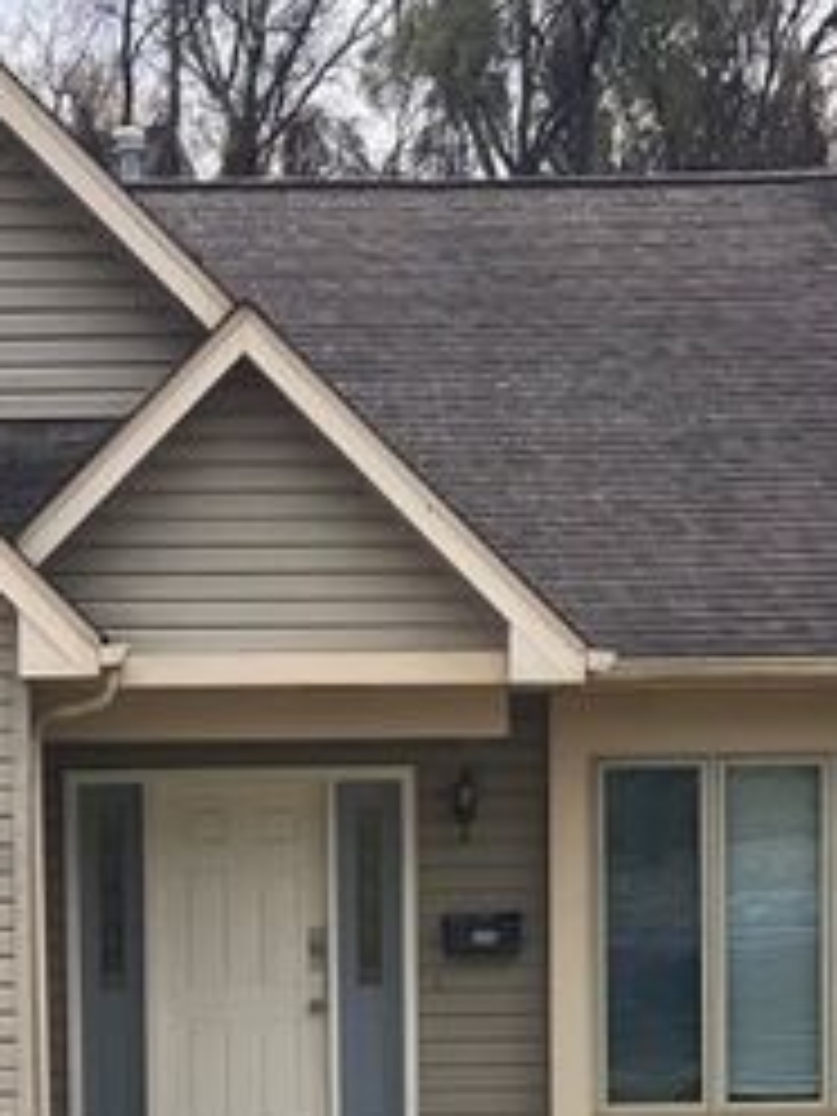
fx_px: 4514
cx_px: 140
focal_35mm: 140
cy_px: 1204
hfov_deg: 10.6
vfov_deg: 13.8
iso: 20
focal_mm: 6
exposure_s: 1/366
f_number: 2
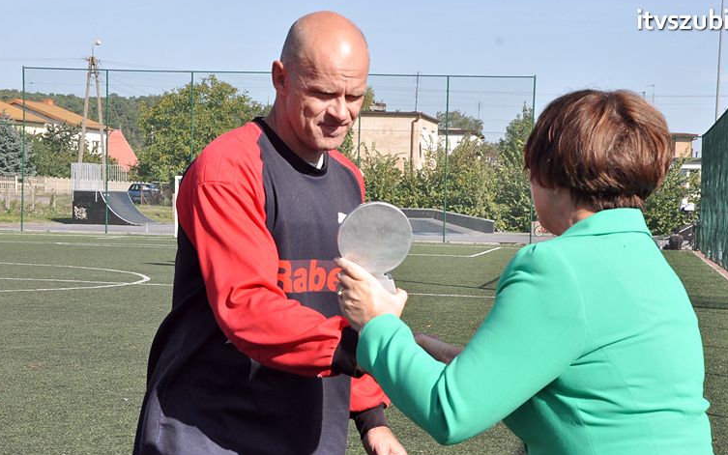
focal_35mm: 78
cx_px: 385
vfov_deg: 16.8
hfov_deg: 26.6
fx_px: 1539
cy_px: 260
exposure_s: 1/500
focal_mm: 45
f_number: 11
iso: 640
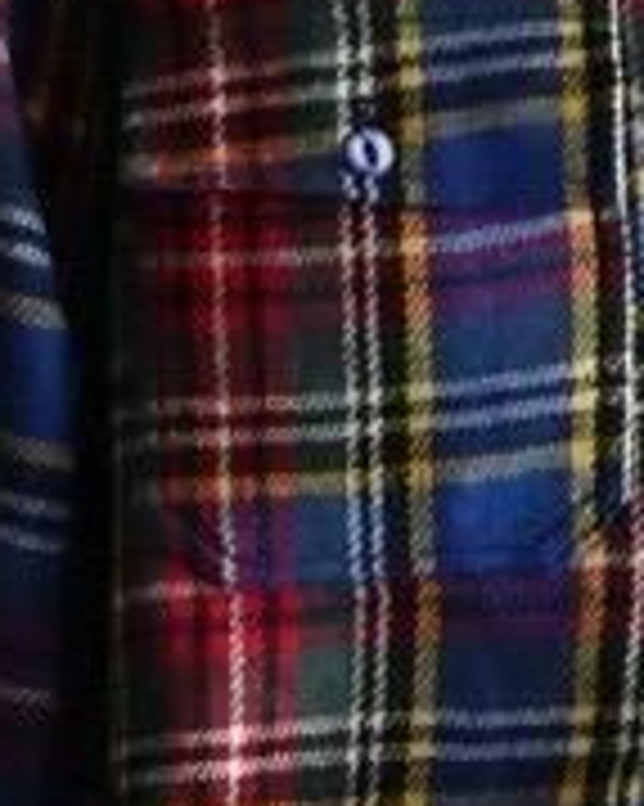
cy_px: 700
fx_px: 11112
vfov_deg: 4.2
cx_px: 734
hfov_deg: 3.3
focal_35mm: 466
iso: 3200
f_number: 3.9
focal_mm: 50
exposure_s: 1/25
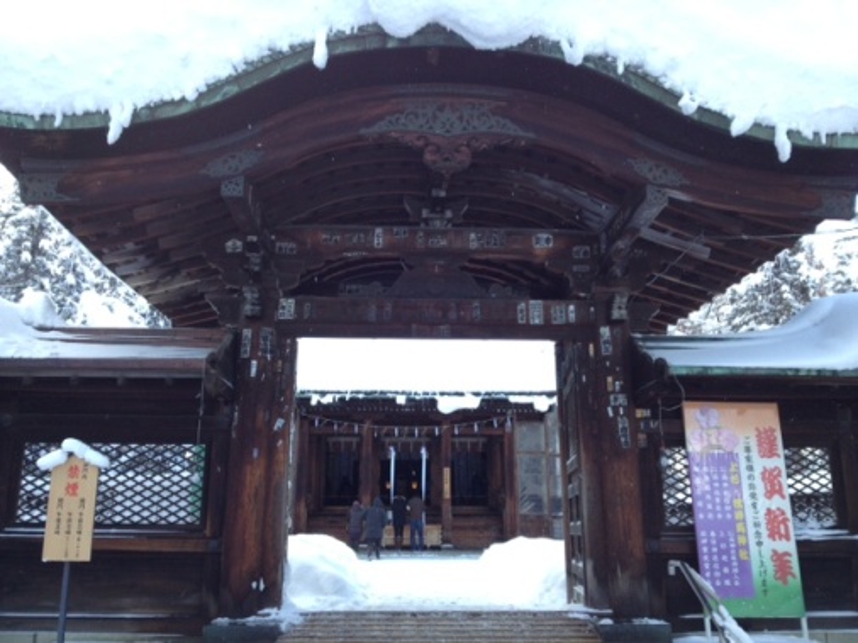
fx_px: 867
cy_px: 322
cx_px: 429
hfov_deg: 52.6
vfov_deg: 40.7
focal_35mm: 35
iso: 50
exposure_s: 1/243
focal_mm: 4.28
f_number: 2.4
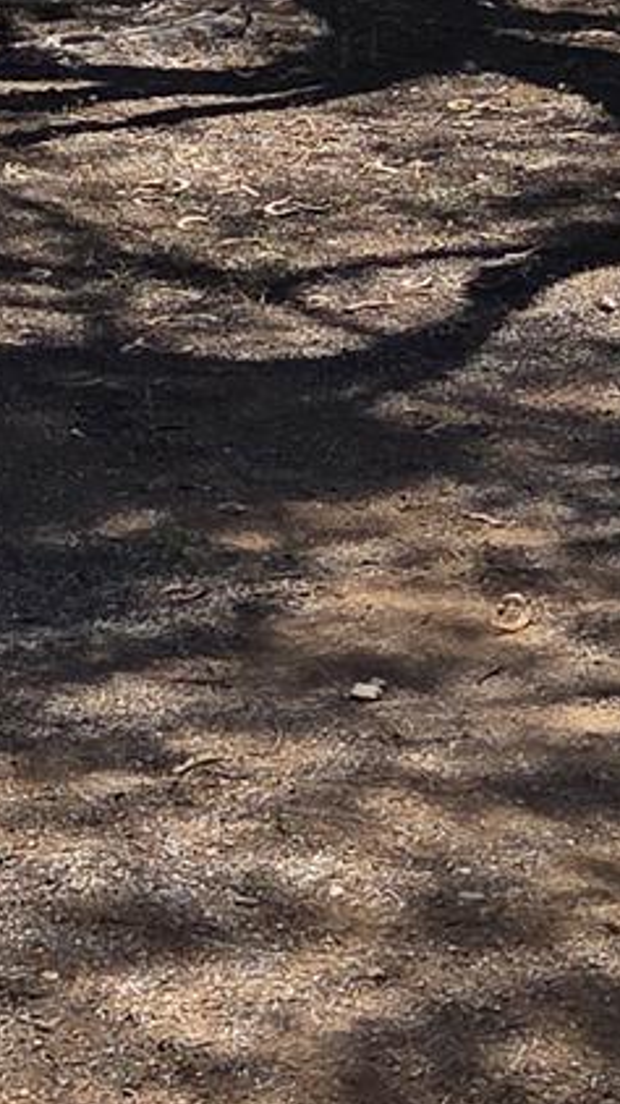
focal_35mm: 132
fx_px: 3863
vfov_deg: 16.1
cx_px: 0
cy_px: 198
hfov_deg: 9.1
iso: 80
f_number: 1.8
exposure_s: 1/5004
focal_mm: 5.4
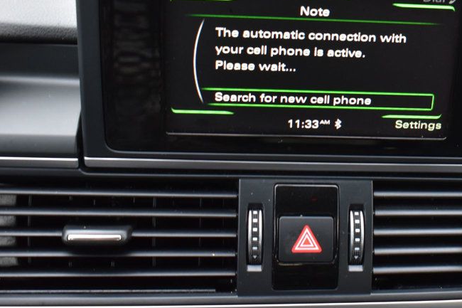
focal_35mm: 64
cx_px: 329
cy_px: 129
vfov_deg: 21.3
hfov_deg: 31.1
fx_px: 818
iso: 1250
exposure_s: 1/15
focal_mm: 27
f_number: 6.3
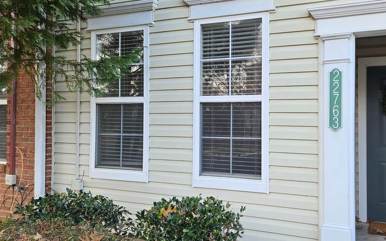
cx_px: 249
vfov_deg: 39.4
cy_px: 114
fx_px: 337
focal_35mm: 32
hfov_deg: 58.6
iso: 25
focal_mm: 5.4
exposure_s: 1/154
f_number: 1.8
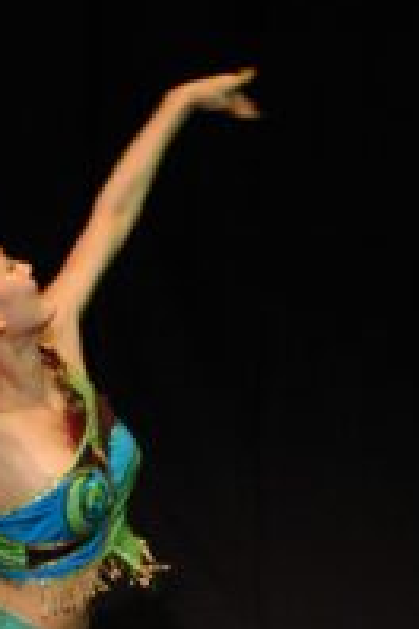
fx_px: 15868
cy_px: 527
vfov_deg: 2.3
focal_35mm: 909
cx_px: 30
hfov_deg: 1.5
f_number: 3.5
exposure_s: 1/125
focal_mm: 200
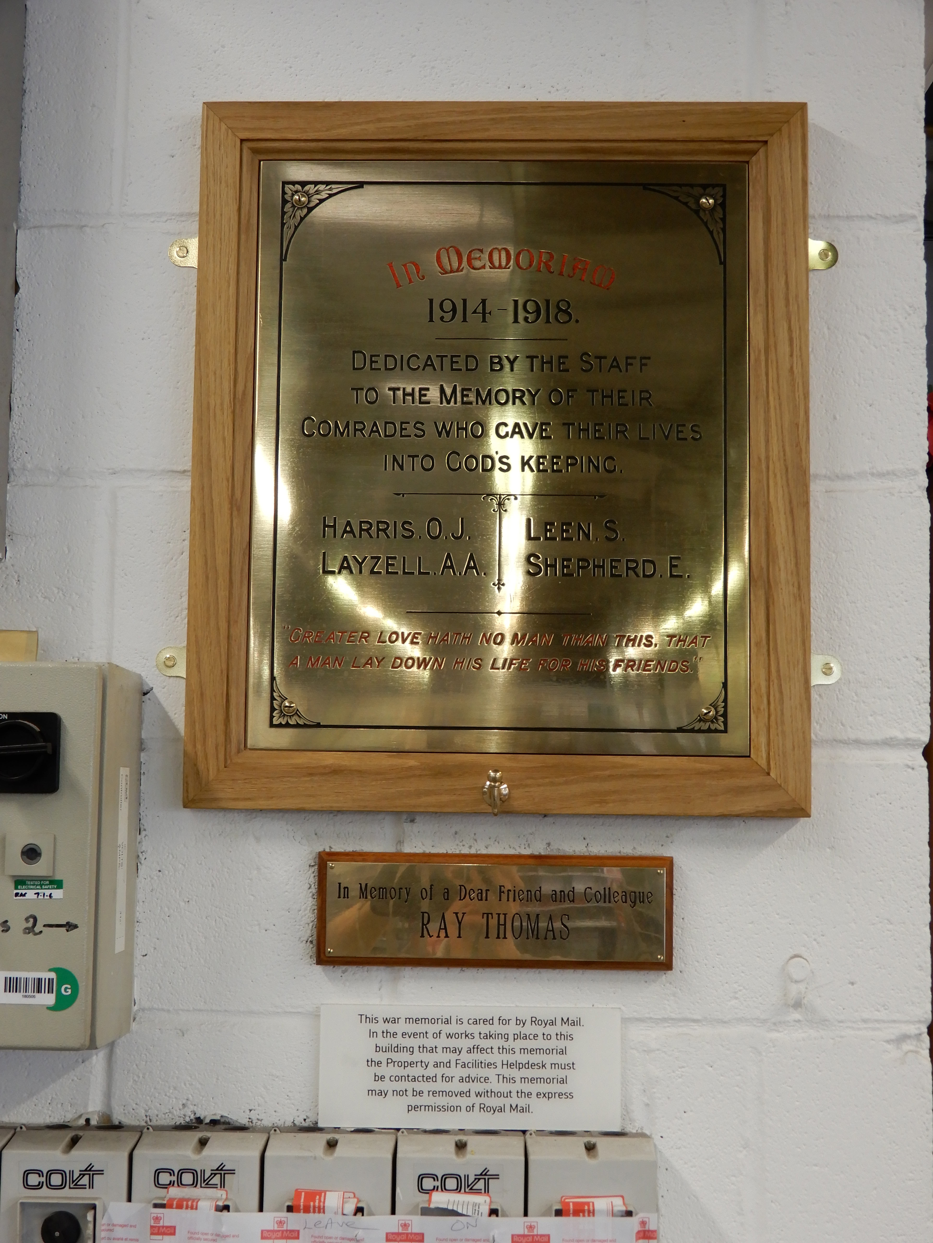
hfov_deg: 29.1
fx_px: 1797
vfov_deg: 38.2
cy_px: 622
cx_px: 466
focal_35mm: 50
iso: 180
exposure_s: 1/30
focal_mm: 8.9
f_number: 4
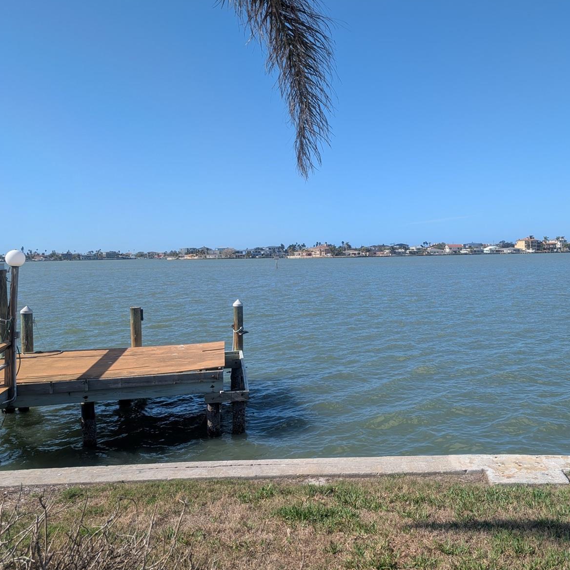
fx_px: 540
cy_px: 279
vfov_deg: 55.6
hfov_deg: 54.9
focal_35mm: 29
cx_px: 362
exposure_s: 1/962
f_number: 1.68
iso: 21
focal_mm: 6.9
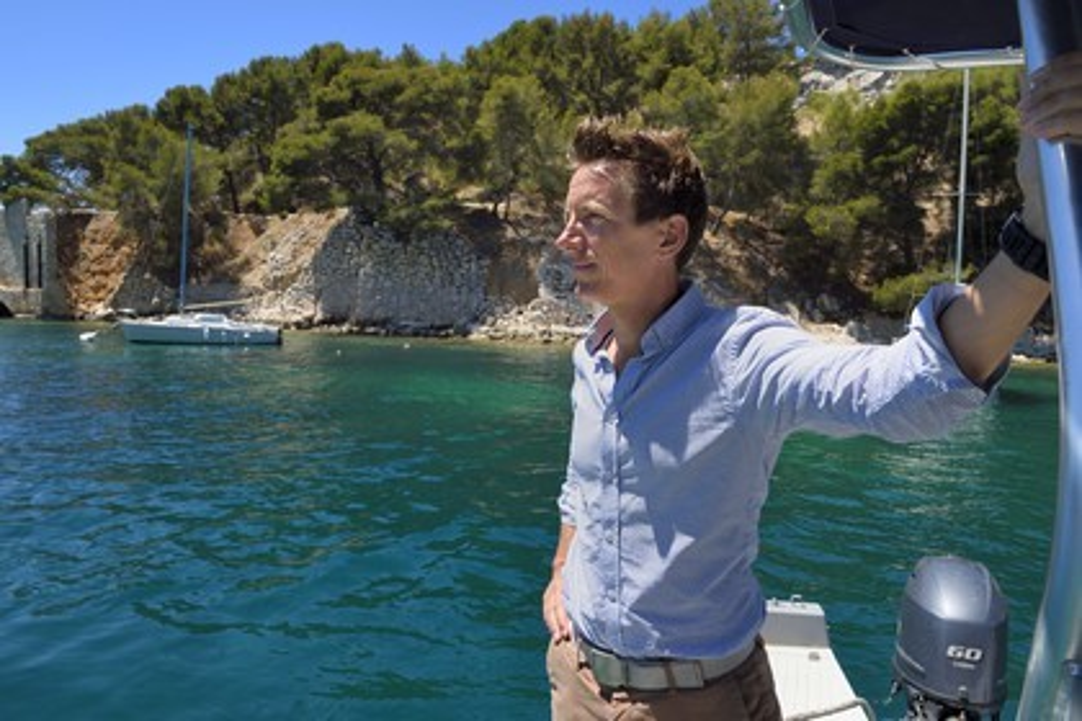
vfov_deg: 53.1
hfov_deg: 73.7
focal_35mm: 24
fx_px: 721
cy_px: 360
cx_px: 541
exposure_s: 1/250
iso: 200
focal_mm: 24
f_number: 11
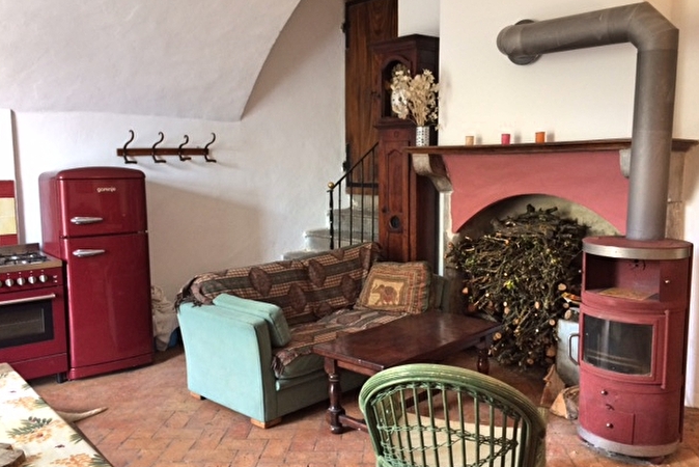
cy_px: 229
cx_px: 354
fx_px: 602
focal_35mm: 31
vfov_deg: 42.4
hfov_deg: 60.3
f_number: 2.2
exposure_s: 1/33
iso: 160
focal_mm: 4.15
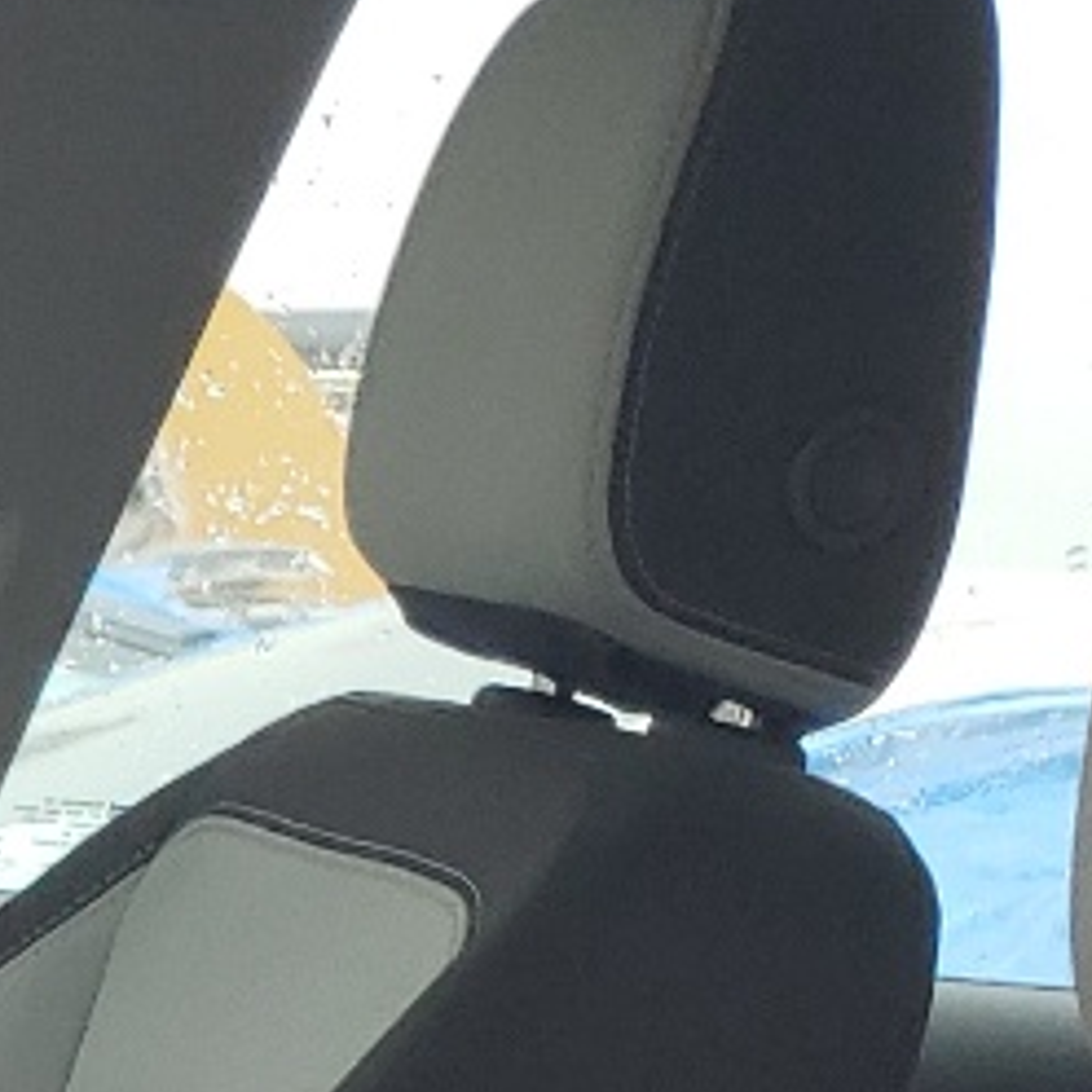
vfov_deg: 10.4
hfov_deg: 10.1
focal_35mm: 148
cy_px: 2501
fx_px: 5282
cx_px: -1647
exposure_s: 1/278
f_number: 1.5
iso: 50
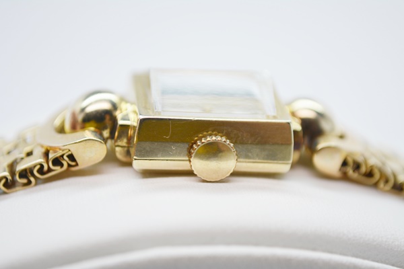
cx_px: 202
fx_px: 926
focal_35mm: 82
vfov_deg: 16.6
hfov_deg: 24.6
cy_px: 134
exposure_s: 1/125
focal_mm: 55
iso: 280
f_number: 5.6
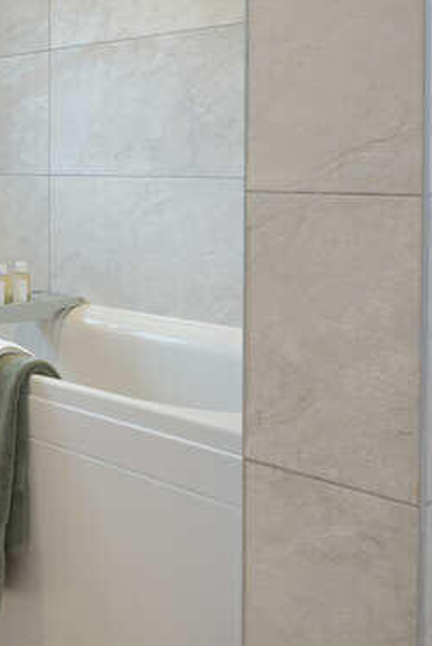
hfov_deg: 22.4
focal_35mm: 50
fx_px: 898
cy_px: 176
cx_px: -207
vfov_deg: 38.7
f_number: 9
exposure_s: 1/2
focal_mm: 23
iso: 100
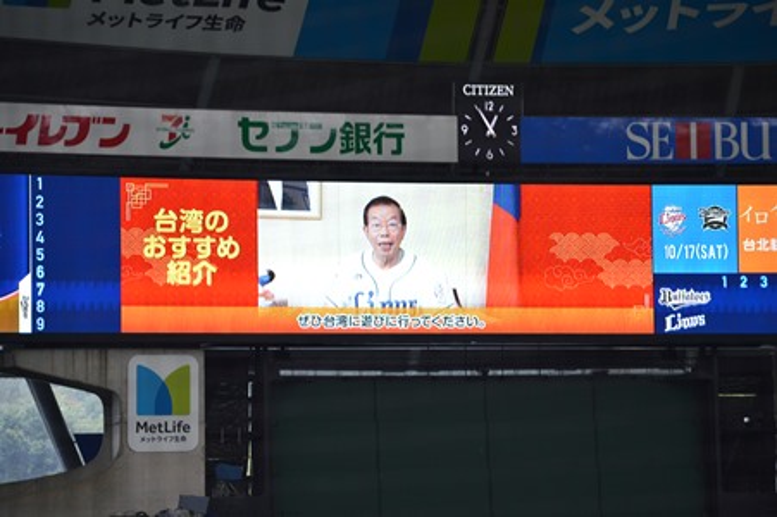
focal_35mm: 150
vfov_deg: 9.1
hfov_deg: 13.7
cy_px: 258
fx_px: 3235
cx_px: 388
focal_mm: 100
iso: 400
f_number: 5
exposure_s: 1/100
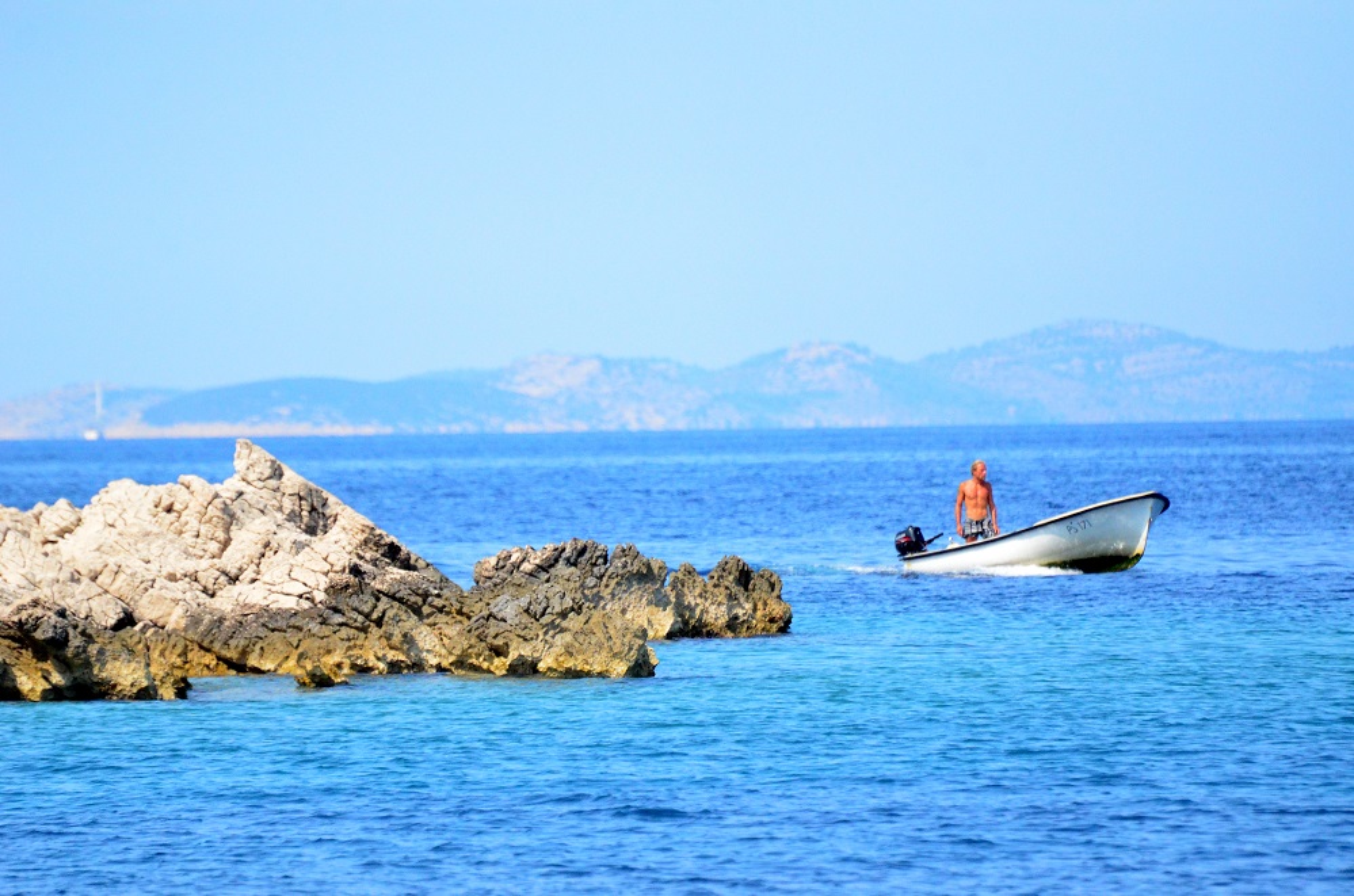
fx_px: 16885
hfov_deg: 4.6
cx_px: 677
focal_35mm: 450
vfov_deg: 3.0
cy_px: 448
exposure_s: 1/8000
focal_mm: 300
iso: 3600
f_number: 5.6
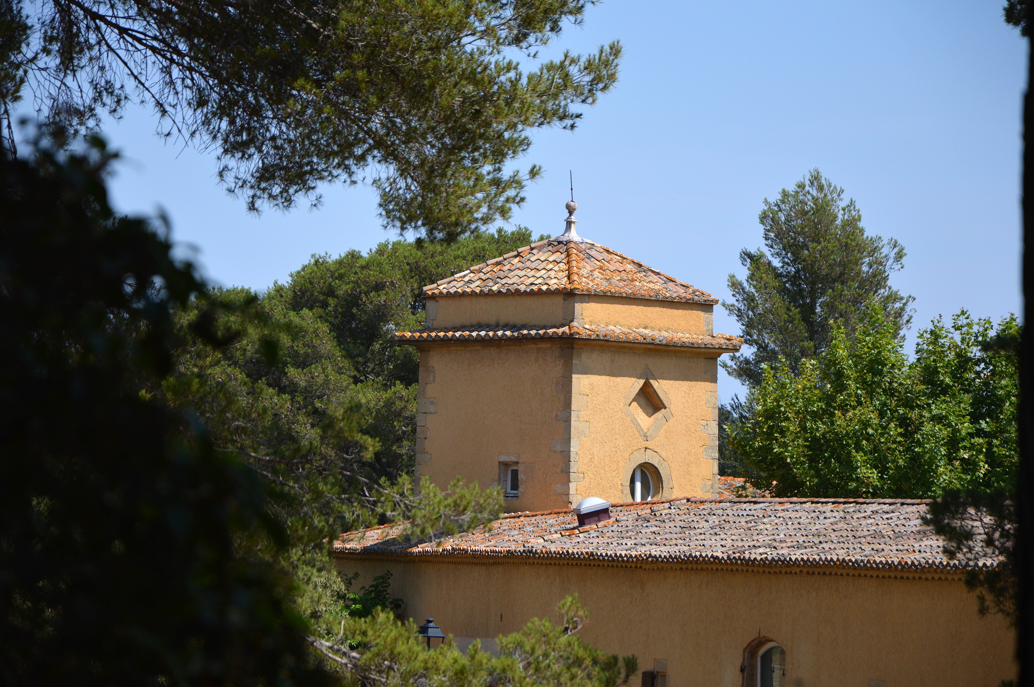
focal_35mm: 158
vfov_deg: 8.7
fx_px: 4520
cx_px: 517
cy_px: 344
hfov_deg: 13.1
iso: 100
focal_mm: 105
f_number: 5.6
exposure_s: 1/500
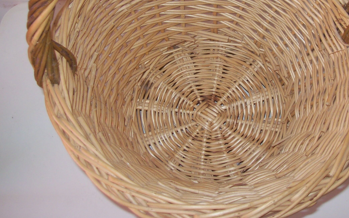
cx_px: 222
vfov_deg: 24.7
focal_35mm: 52
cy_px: 61
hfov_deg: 38.6
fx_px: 495
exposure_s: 1/64
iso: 80
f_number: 2.7
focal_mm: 6
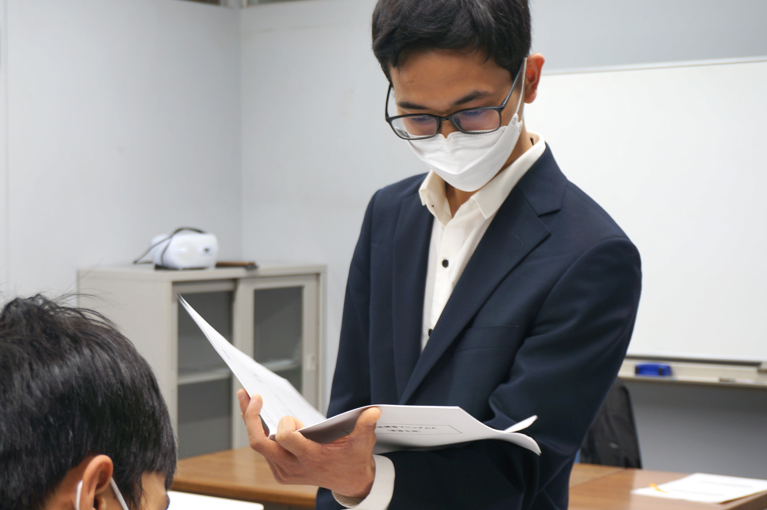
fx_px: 1511
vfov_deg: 19.1
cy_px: 245
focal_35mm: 71
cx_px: 328
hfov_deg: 28.4
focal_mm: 38
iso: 100
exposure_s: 1/15
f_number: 5.6
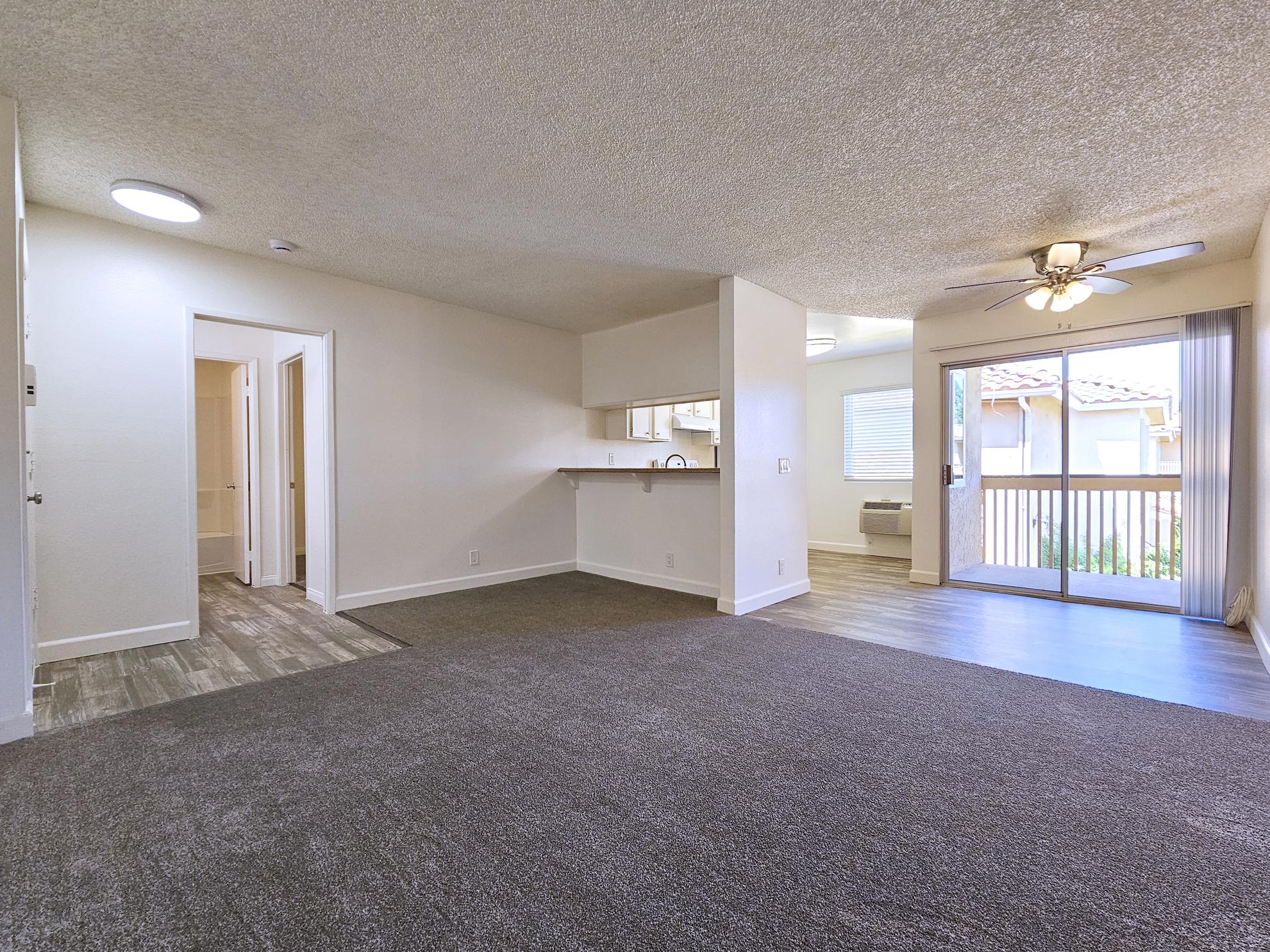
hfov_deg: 102.1
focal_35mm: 14
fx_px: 514
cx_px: 638
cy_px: 482
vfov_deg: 85.7
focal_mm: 2.2
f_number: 2.2
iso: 100
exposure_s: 1/60
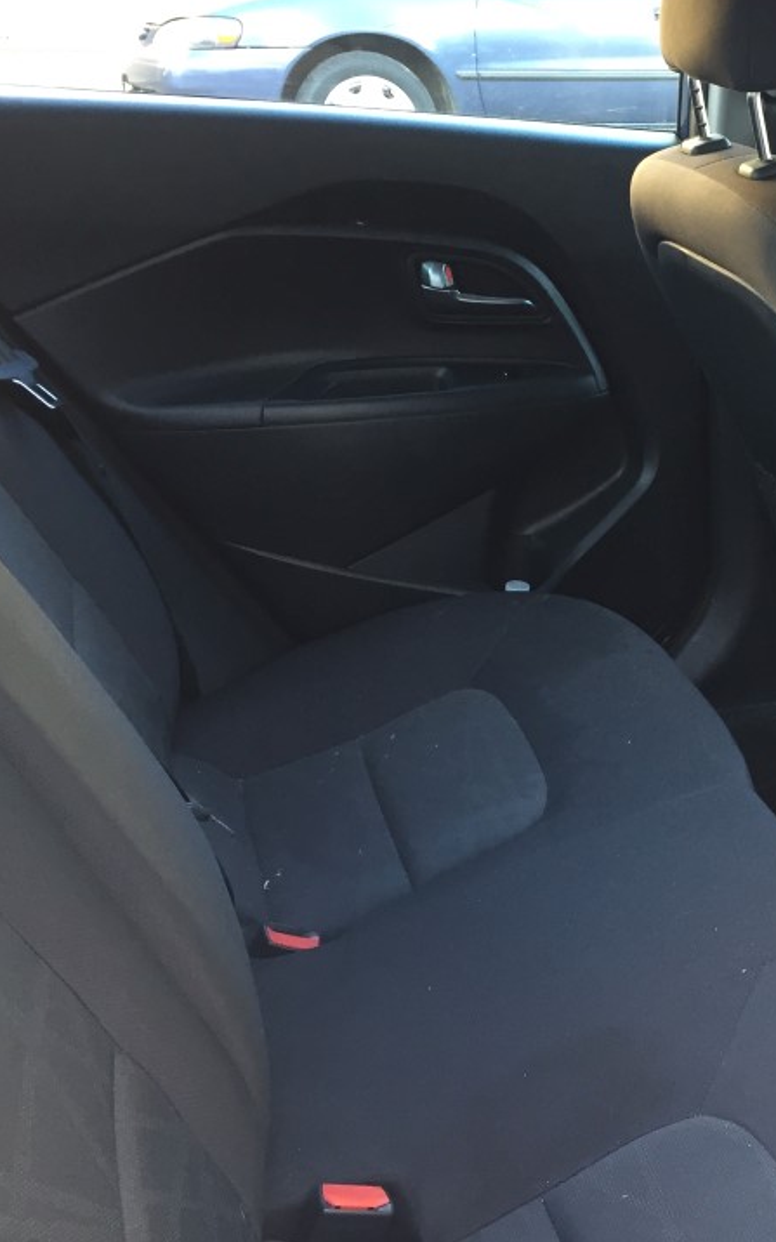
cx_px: 800
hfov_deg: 27.3
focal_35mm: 44
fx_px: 1489
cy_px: 578
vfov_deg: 45.2
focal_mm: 4.15
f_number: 2.2
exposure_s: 1/30
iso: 64
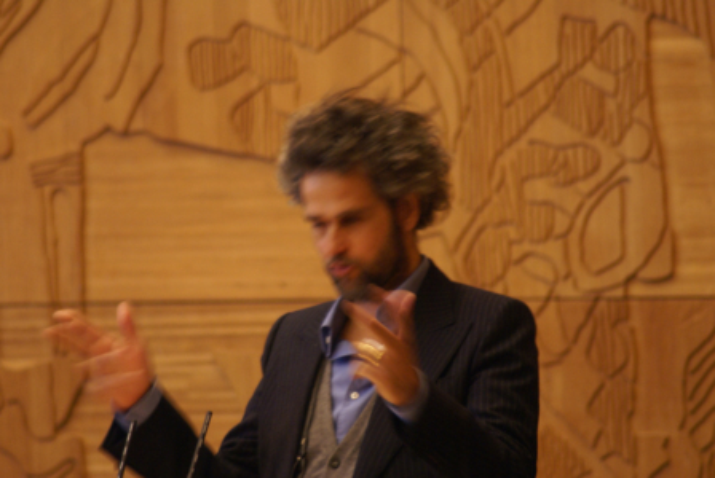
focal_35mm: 450
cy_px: 239
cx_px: 358
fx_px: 8949
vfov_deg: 3.1
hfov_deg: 4.6
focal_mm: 300
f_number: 5.6
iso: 400
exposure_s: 1/15
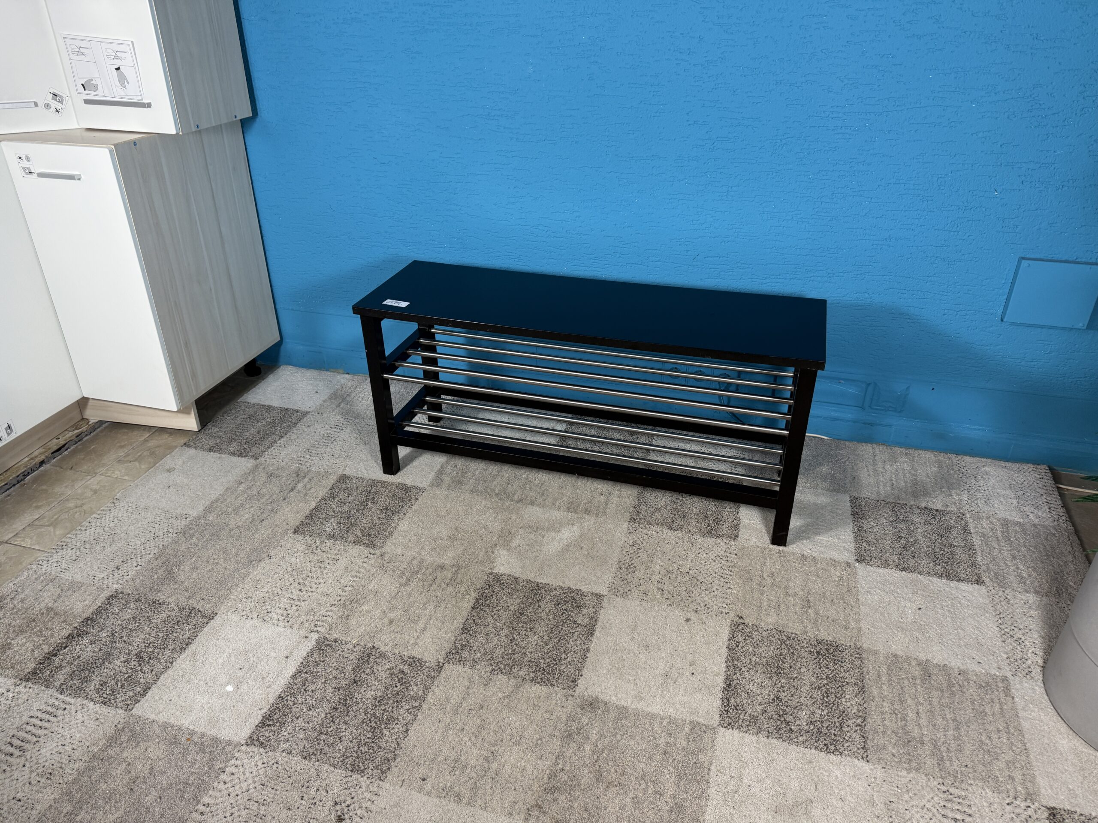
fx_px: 761
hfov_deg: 71.6
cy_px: 412
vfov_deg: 56.8
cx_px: 549
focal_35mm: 24
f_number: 1.78
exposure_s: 1/50
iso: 125
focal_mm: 6.76
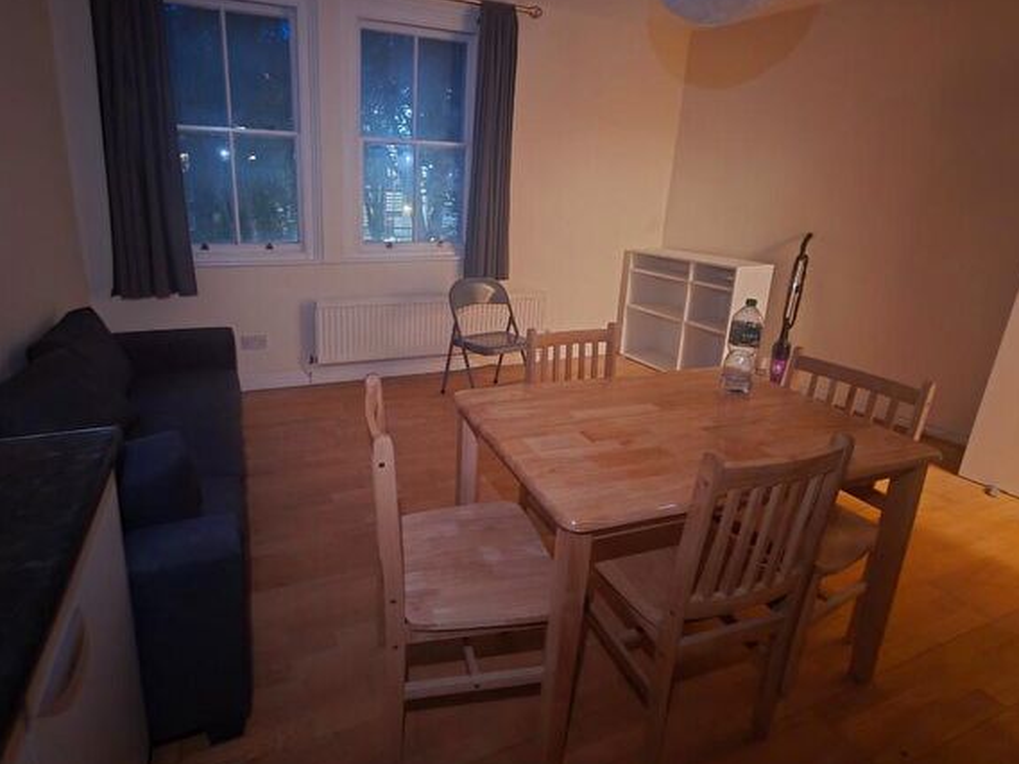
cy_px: 314
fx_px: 471
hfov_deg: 94.1
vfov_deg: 77.4
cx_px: 451
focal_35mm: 16
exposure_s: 1/8.33
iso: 1000
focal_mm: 2.2
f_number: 2.2
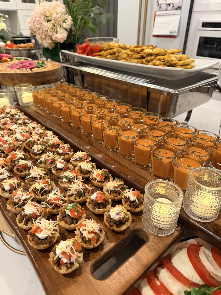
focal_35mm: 24
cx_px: 110
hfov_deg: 56.8
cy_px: 148
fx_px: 204
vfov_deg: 71.6
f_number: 1.78
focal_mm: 6.76
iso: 250
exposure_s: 1/60
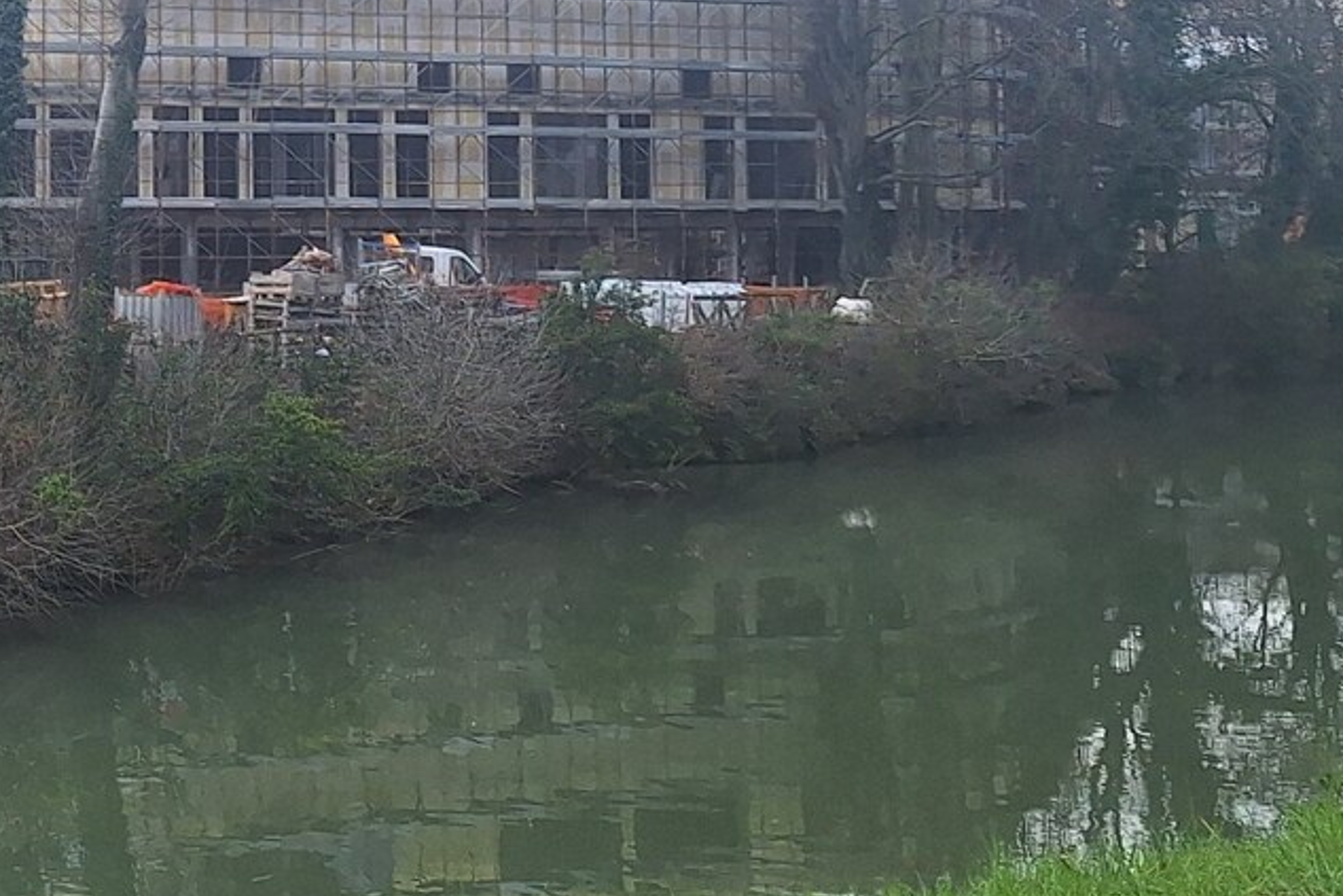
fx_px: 2873
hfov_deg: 23.8
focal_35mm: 77
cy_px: -6
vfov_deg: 17.3
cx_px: -294
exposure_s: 1/1244
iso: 40
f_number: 1.8
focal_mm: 5.54
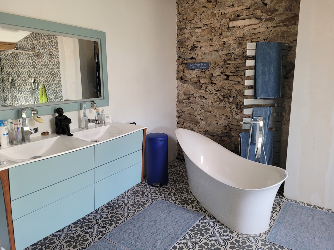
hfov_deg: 67.3
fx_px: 251
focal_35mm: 26
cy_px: 125
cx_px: 167
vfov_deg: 53.0
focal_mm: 5.4
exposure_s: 1/50
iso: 200
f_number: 1.8
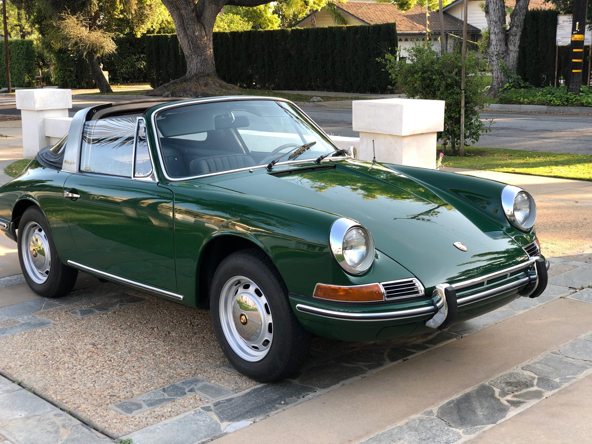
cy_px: 222
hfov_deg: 36.8
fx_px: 889
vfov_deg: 28.0
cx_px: 296
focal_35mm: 52
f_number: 2.4
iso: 25
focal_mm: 6
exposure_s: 1/120
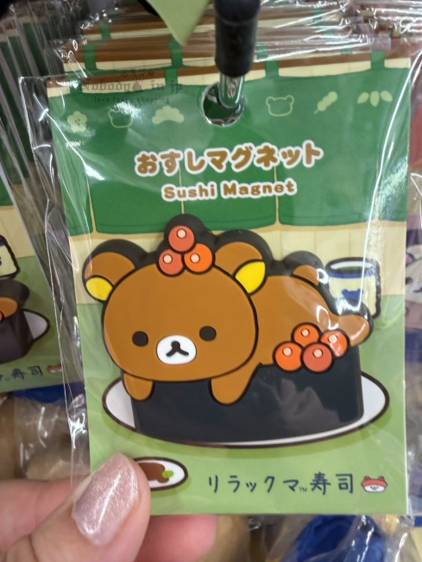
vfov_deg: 69.4
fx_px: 406
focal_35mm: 25
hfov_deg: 54.9
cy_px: 281
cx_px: 211
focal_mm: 2.22
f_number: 2.2
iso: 250
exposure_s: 1/100
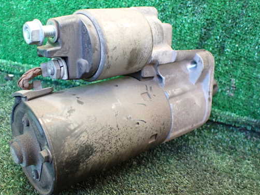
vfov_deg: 39.7
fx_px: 270
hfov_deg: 51.2
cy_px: 98
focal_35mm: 36
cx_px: 110
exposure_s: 1/80
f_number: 2.3
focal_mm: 5.4
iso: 800
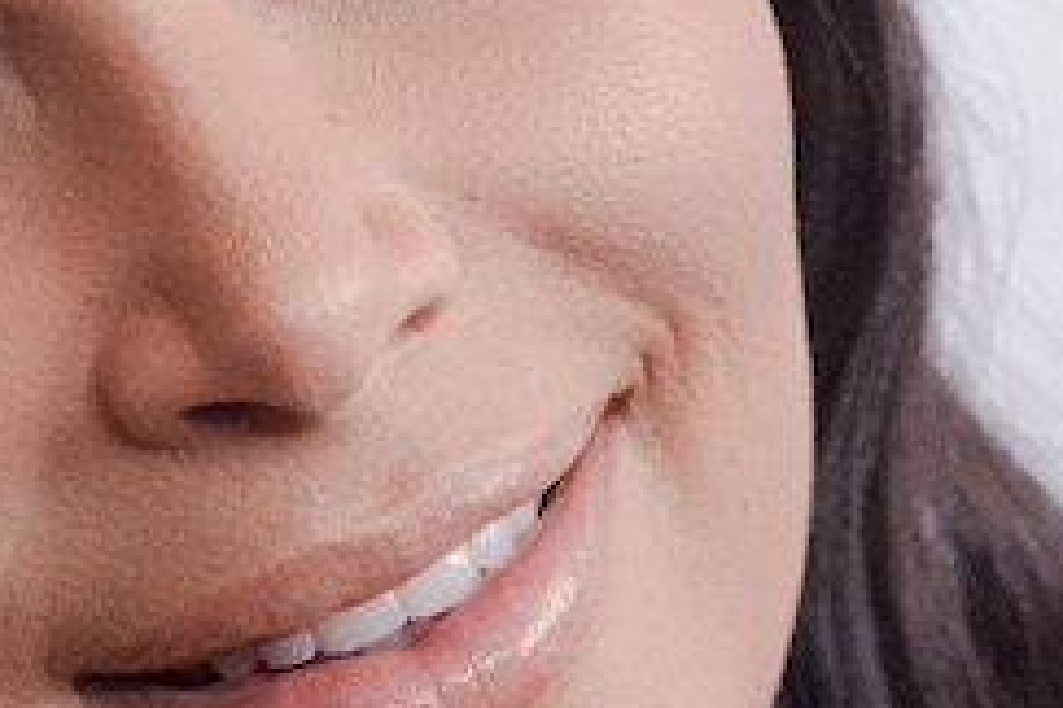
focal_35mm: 692
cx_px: 219
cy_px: 439
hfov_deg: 3.0
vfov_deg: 2.0
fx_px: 20432
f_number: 4
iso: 1000
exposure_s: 1/250
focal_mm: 140
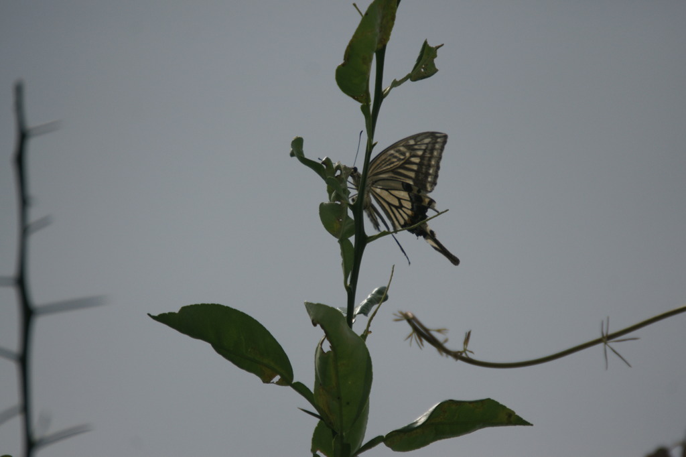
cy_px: 228
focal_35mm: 750
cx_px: 343
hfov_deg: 2.8
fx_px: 14286
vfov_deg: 1.8
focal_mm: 500
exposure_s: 1/4000
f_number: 6.3
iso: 200
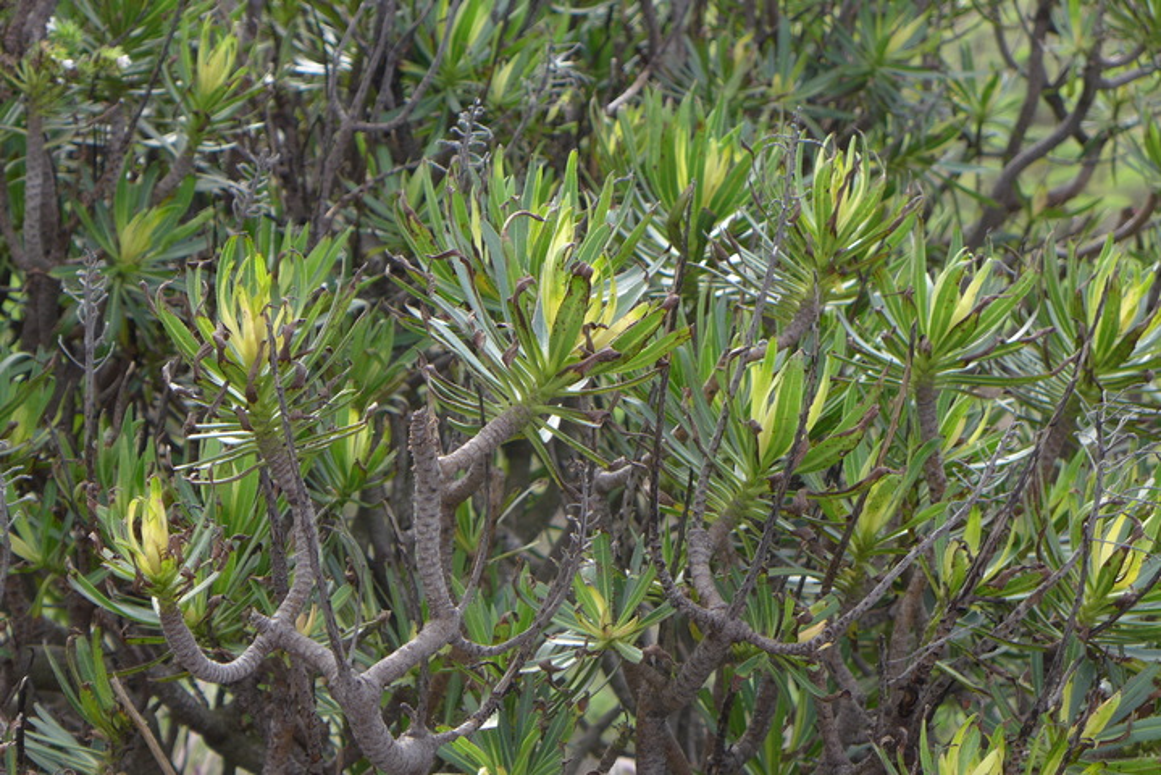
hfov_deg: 22.6
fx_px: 2904
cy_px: 388
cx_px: 580
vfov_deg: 15.2
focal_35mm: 90
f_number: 2.8
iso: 80
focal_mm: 17.7
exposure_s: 1/500
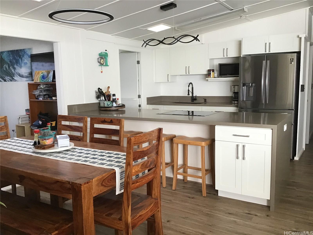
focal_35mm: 31
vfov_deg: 45.4
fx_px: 280
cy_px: 118
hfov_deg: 58.4
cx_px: 156
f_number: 2.4
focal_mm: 3.3
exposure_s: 1/30
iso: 50
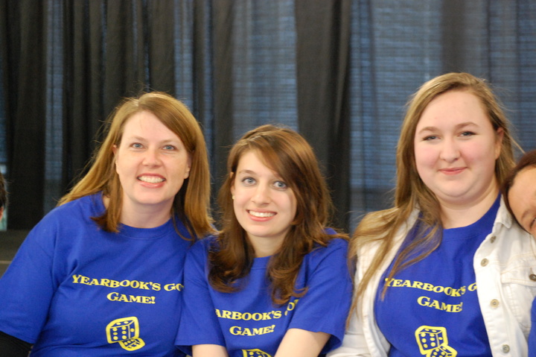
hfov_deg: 20.0
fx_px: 1518
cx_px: 268
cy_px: 178
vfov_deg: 13.4
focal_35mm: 102
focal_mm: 68
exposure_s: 1/13
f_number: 4.2
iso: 1600
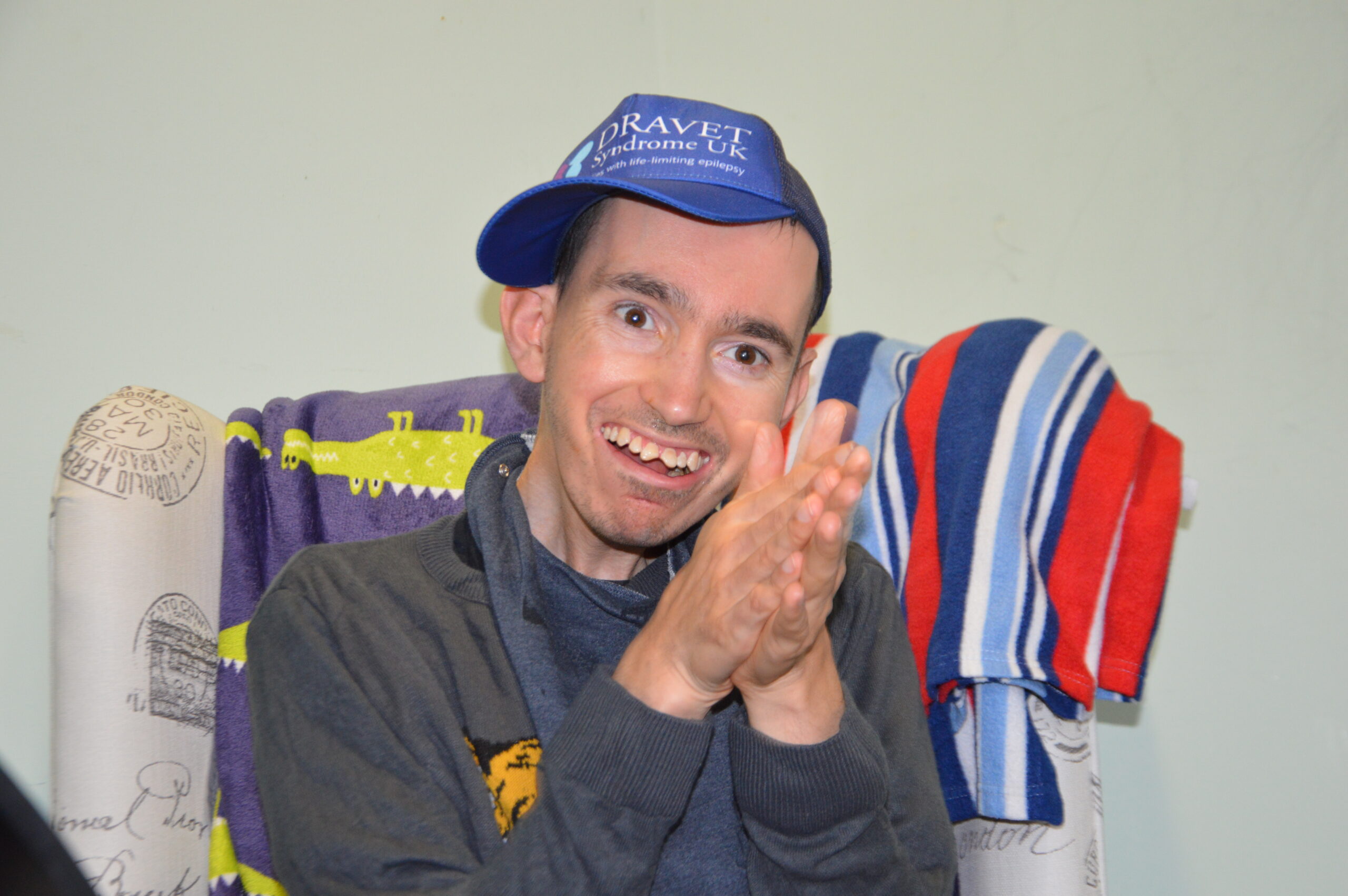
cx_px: 674
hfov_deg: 31.9
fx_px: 2357
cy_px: 448
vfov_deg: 21.5
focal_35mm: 63
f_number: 4.8
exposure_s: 1/60
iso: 900
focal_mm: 42
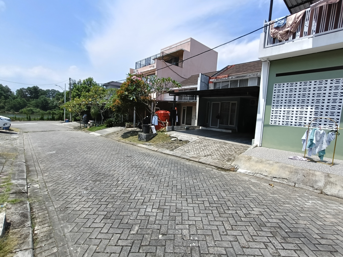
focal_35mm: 16
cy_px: 128
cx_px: 172
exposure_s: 1/1046
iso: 64
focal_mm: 1.68
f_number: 2.2
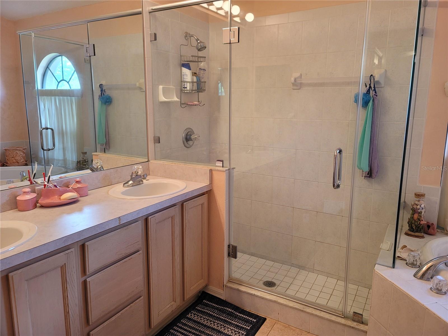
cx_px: 224
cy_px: 168
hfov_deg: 69.4
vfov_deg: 54.9
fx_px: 324
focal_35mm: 25
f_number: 1.8
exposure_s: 1/60
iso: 250
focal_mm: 7
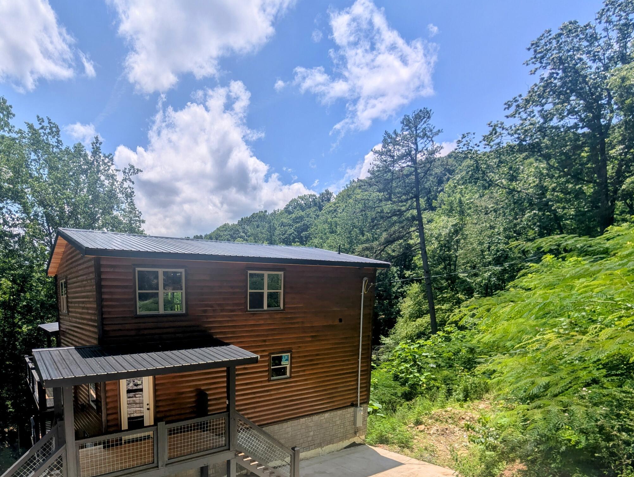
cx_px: 191
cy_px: 348
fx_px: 330
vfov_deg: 67.9
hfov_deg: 83.4
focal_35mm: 18
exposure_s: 1/4255
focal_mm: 2.02
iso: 45
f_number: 1.7
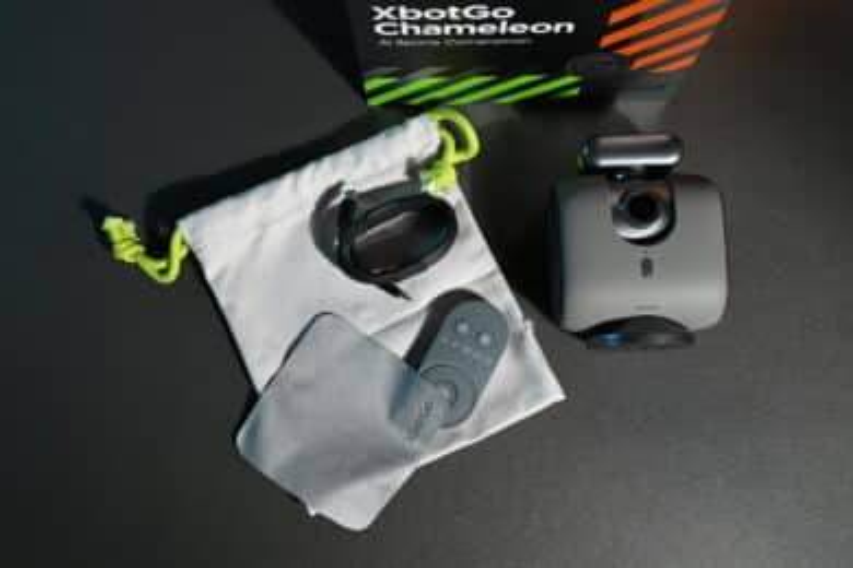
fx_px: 948
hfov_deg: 48.5
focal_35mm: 40
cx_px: 426
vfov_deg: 33.4
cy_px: 284
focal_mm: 40
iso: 560
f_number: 7.1
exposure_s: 1/40
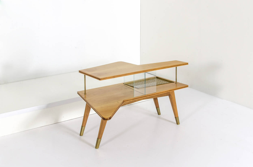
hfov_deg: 37.9
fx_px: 368
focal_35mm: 52
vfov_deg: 25.6
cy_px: 84
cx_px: 126
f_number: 18
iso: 125
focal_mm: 35
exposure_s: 1/160
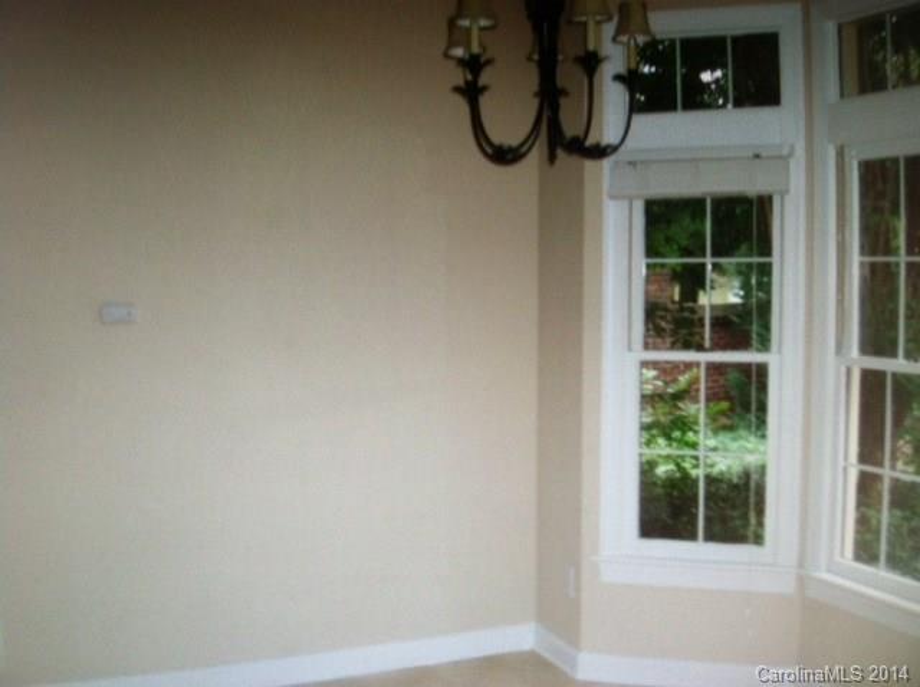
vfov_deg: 40.6
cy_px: 344
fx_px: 929
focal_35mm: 35
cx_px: 460
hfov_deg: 52.7
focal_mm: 3.85
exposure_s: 1/40
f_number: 2.8
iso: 100
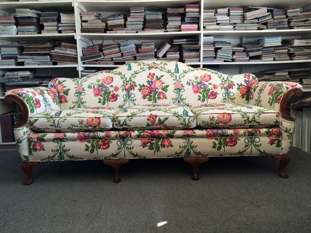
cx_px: 156
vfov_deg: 48.2
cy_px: 116
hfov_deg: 61.7
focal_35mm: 29
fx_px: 260
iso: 32
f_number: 2.2
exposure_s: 1/30
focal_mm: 4.15
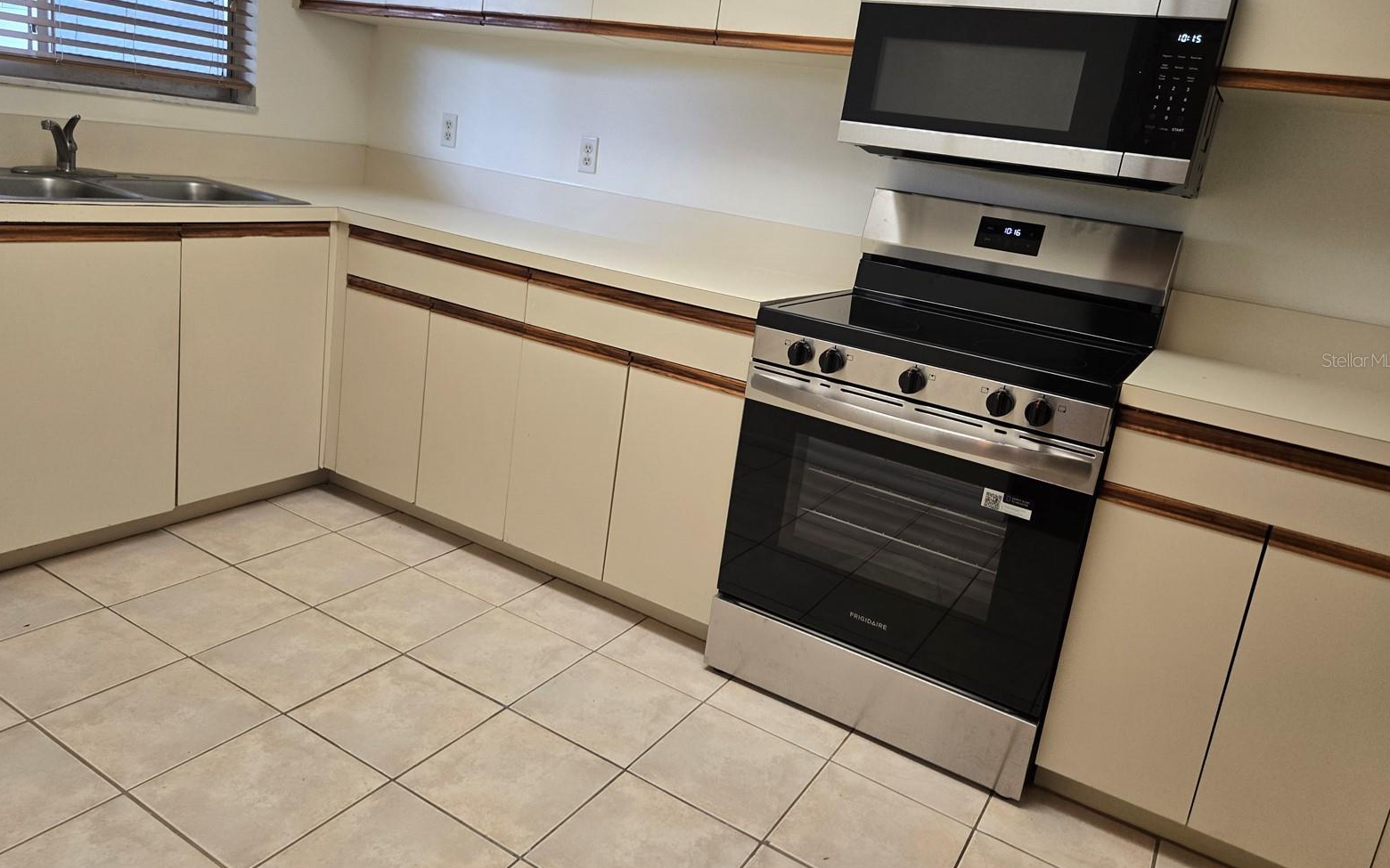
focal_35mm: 25
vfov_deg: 49.1
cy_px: 360
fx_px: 947
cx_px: 693
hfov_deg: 72.5
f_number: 1.8
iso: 160
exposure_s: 1/120
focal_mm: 5.4
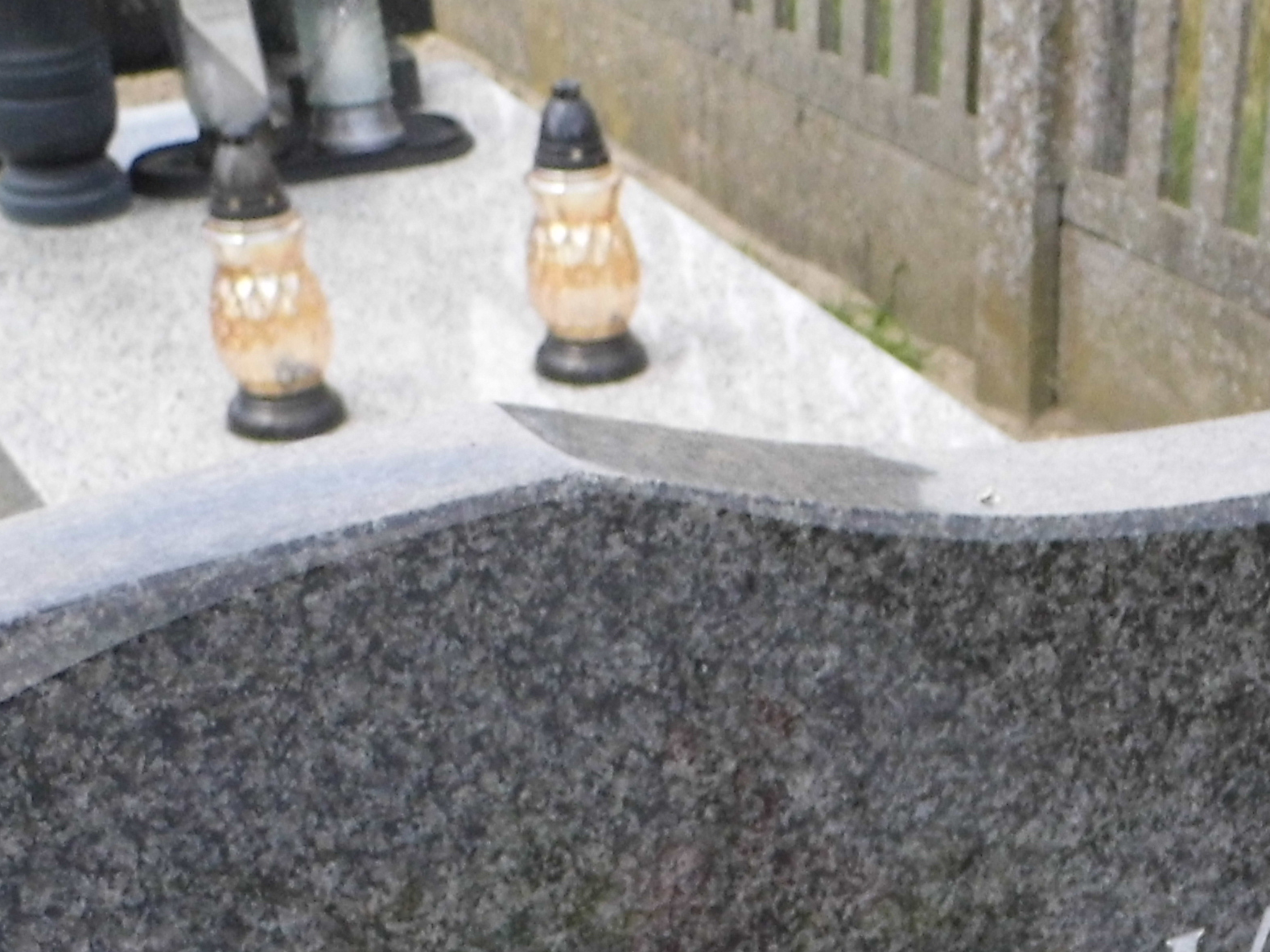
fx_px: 2679
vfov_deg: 18.5
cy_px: 1292
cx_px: 1025
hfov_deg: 26.2
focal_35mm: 73
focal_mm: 4.5
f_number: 3.1
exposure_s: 1/500
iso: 100
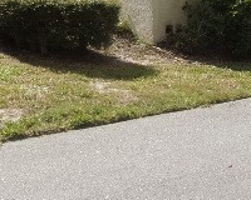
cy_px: -18
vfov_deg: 19.6
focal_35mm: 75
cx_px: -33
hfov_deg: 23.6
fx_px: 557
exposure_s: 1/950
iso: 80
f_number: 3.3
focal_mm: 4.3
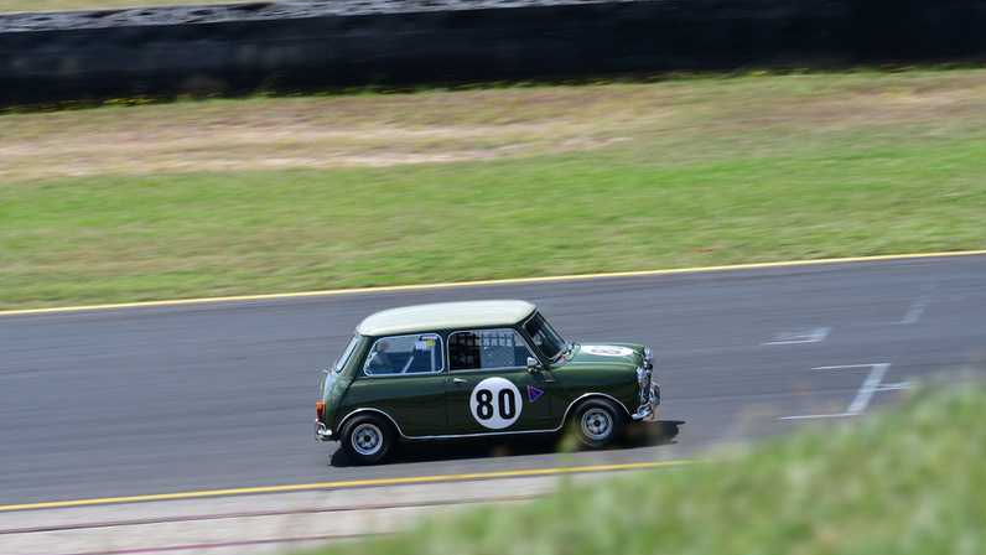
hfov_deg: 6.8
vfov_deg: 3.8
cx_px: 494
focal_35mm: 316
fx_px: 8263
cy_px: 270
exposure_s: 1/250
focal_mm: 200
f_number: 10
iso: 200
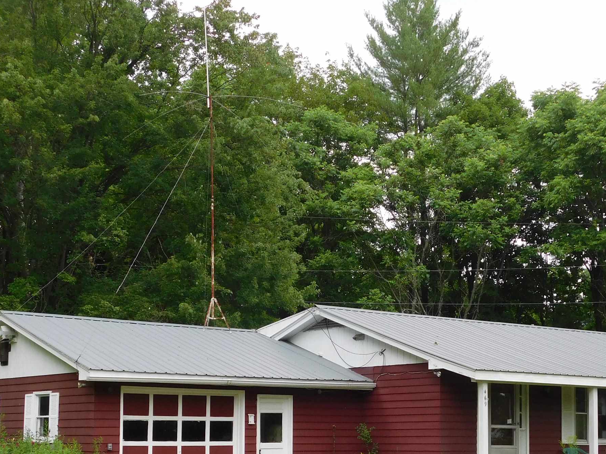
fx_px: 1208
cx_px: 379
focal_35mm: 69
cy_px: 356
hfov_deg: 28.1
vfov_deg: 21.1
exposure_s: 1/400
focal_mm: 7.1
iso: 125
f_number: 3.6
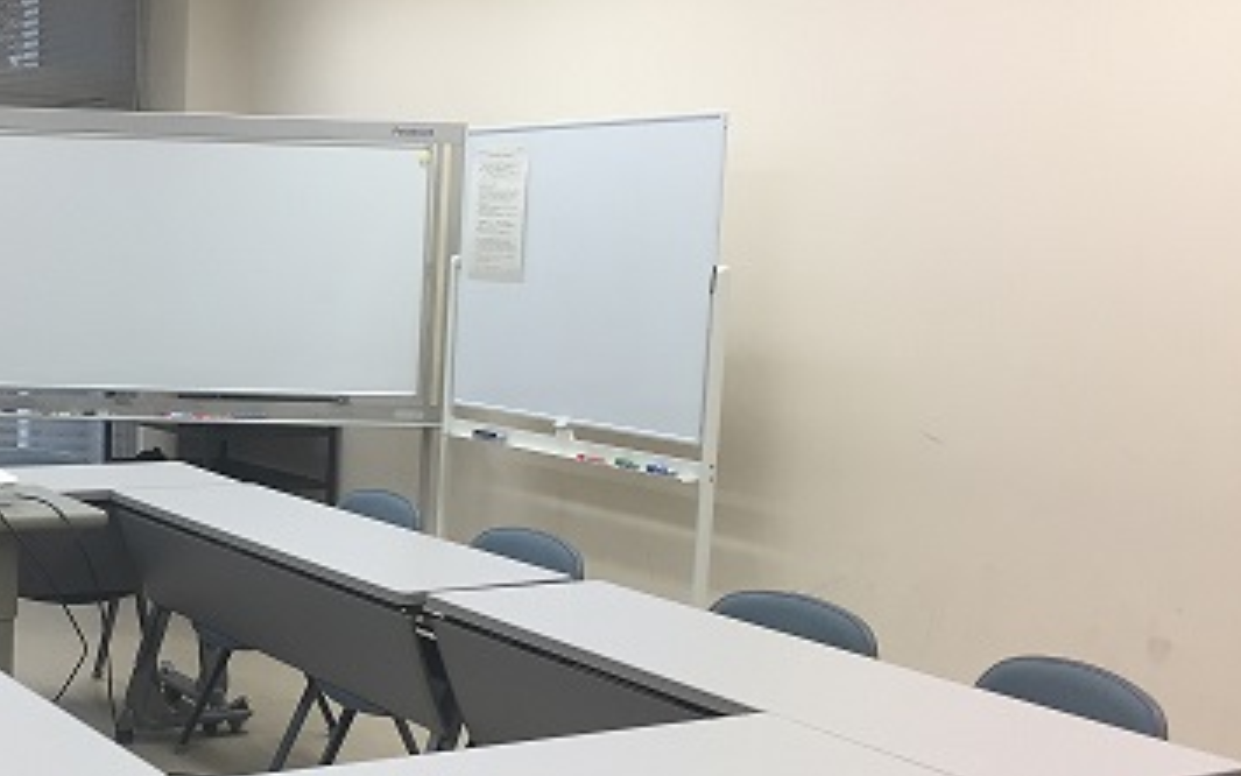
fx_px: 1793
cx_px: 227
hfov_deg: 36.7
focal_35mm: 53
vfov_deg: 24.3
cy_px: 516
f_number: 2.2
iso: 32
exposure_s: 1/40
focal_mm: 4.15
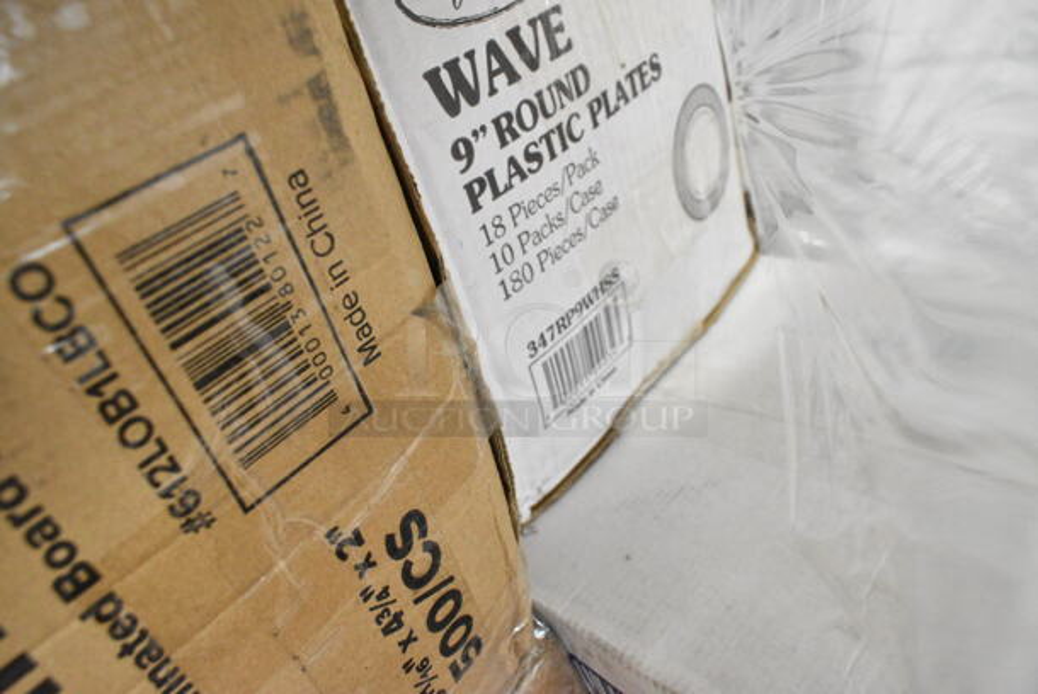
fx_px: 779
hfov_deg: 67.3
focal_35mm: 27
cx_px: 519
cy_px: 347
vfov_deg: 48.0
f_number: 7.1
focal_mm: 18
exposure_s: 1/200
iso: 6400
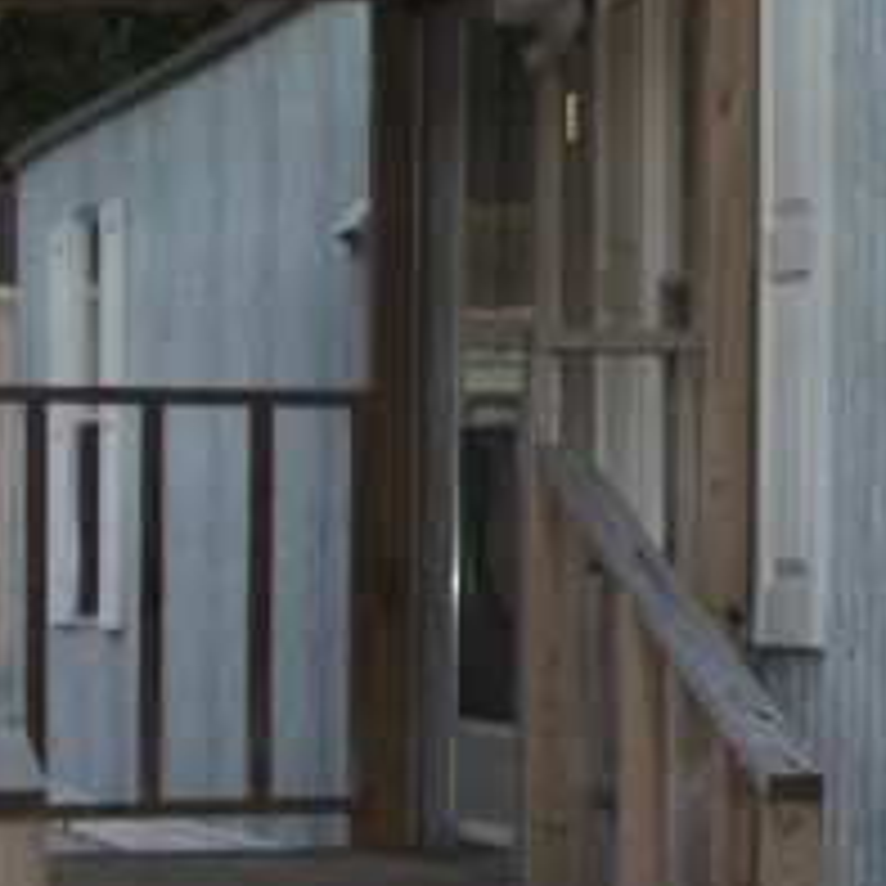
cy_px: 522
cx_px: 1759
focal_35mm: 156
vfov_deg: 11.2
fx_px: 4531
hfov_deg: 10.3
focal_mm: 21
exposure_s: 1/100
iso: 800
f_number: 6.3
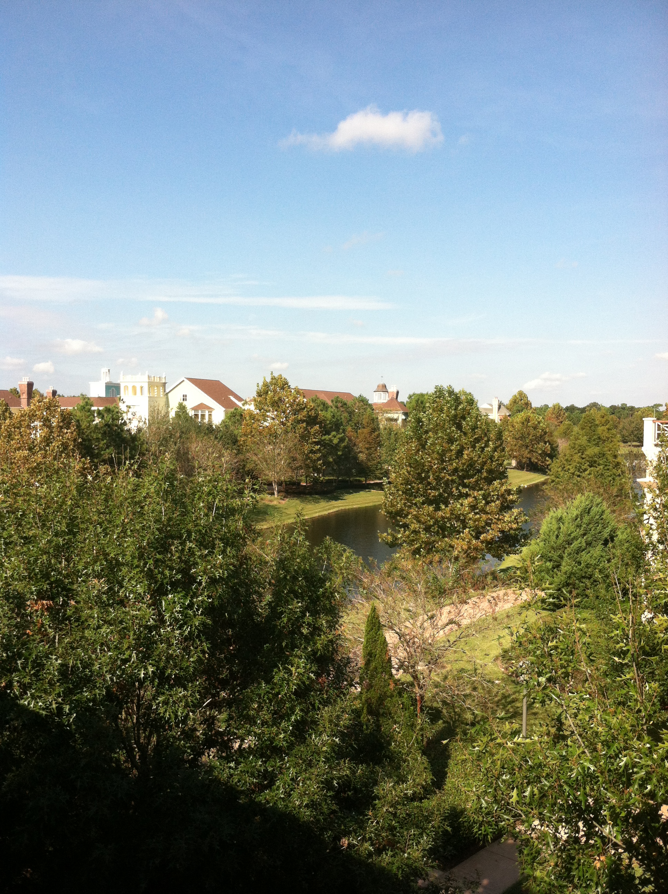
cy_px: 447
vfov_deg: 52.7
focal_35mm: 35
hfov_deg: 40.6
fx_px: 903
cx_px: 334
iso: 80
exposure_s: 1/1034
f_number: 2.8
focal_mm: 3.85
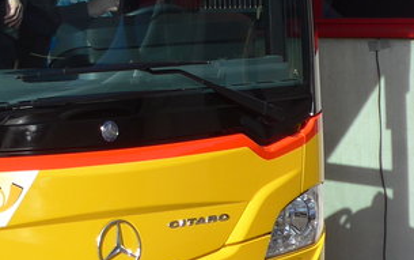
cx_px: -152
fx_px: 1930
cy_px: 50
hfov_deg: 11.8
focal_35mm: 171
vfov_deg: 7.7
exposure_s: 1/1000
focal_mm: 8.4
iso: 80
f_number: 2.8
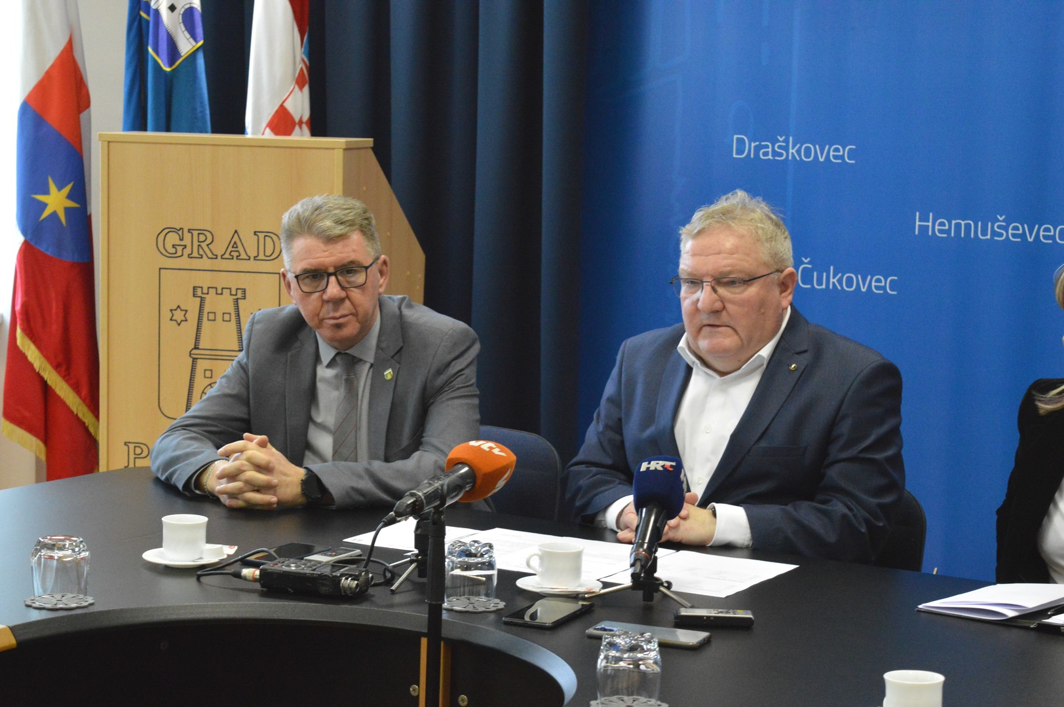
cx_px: 532
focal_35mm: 82
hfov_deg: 24.6
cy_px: 354
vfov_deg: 16.5
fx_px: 2436
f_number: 5.6
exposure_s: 1/100
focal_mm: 55
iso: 3200
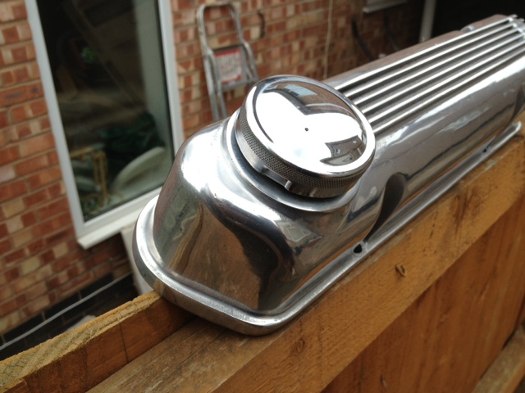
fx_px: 531
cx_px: 262
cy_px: 196
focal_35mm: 35
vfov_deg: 40.7
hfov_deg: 52.6
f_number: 2.4
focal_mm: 4.28
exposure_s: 1/400
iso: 50
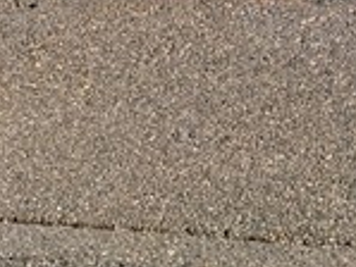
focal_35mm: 165
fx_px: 1698
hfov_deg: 11.9
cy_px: -360
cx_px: 321
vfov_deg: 8.3
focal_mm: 6.81
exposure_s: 1/2137
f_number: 1.85
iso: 44
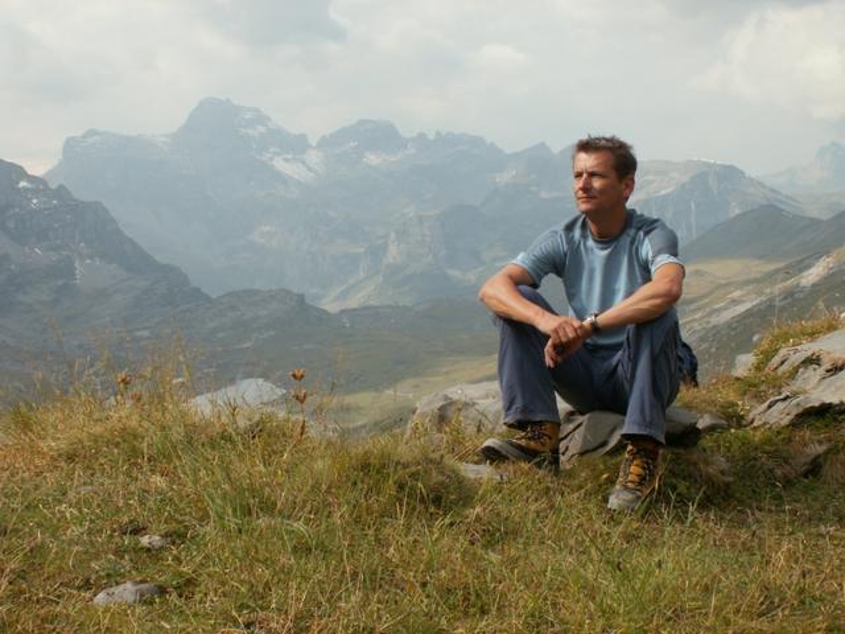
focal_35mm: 75
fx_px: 1831
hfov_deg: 26.0
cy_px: 317
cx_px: 422
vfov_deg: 19.6
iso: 50
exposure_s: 1/125
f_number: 8
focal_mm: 12.49
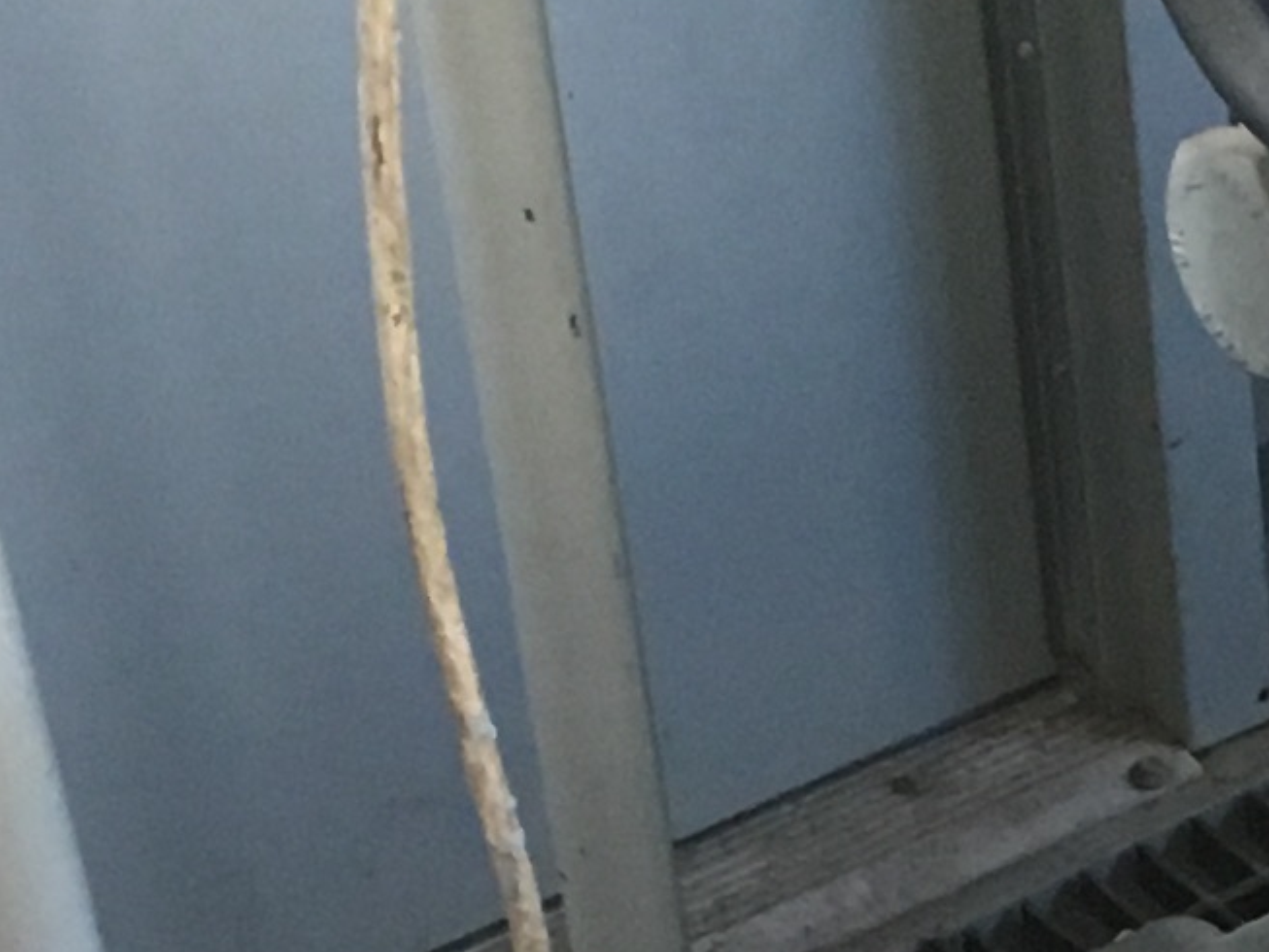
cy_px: 1921
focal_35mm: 179
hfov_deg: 10.6
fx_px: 6563
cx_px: 1957
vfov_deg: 7.9
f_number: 2.2
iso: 125
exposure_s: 1/30
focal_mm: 4.15
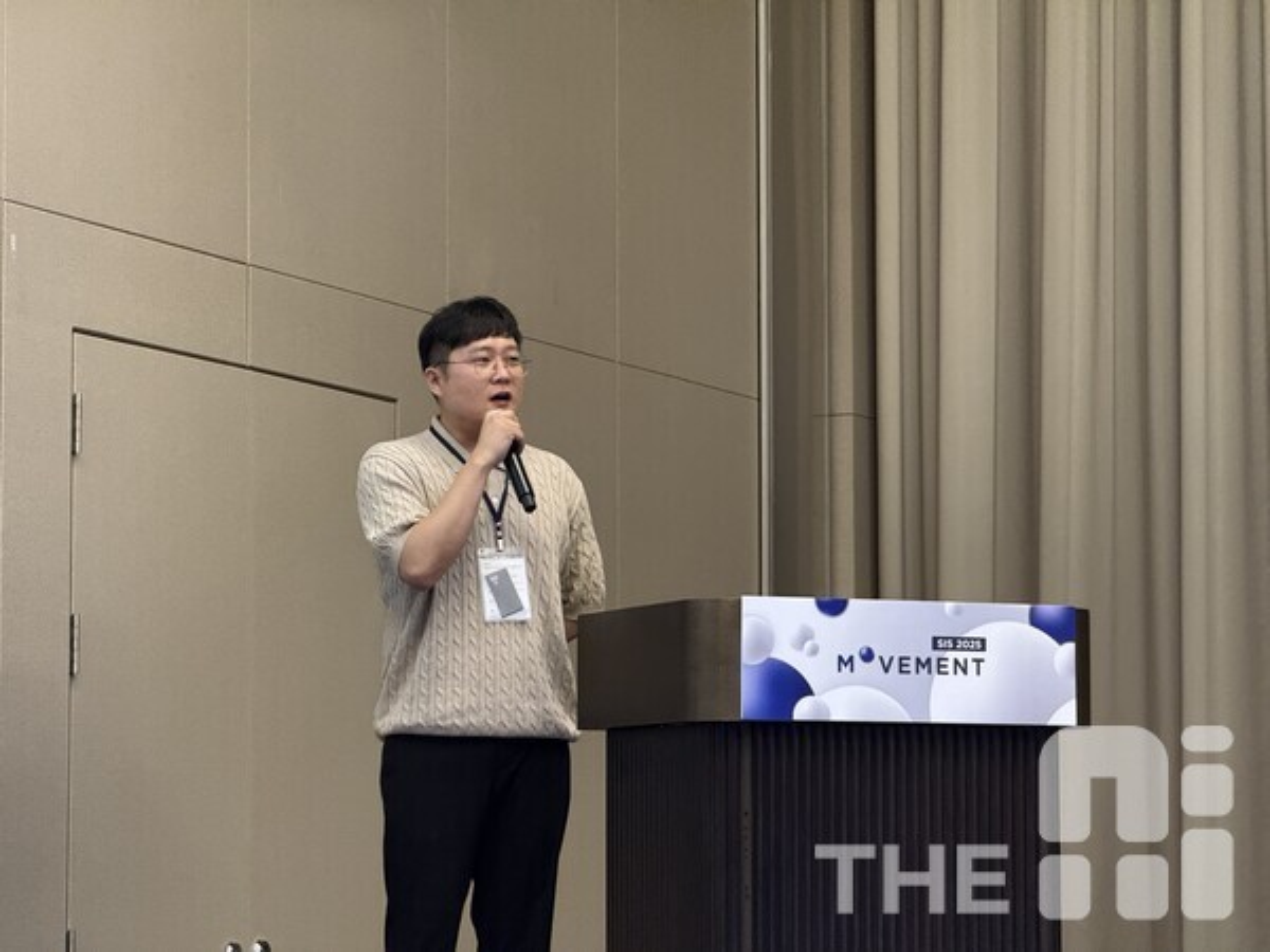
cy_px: 476
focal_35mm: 120
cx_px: 635
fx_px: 4403
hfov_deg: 16.4
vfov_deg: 12.3
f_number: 2.8
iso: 640
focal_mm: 15.66
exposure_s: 1/60
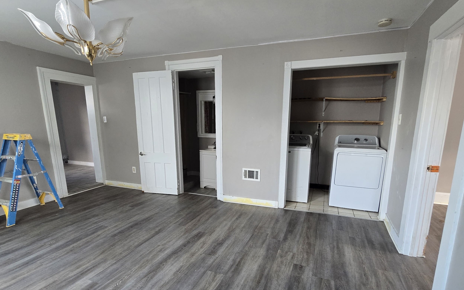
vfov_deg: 67.4
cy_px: 171
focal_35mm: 17
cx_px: 232
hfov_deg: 94.4
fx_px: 215
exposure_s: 1/60
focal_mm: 2.2
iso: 400
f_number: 2.2
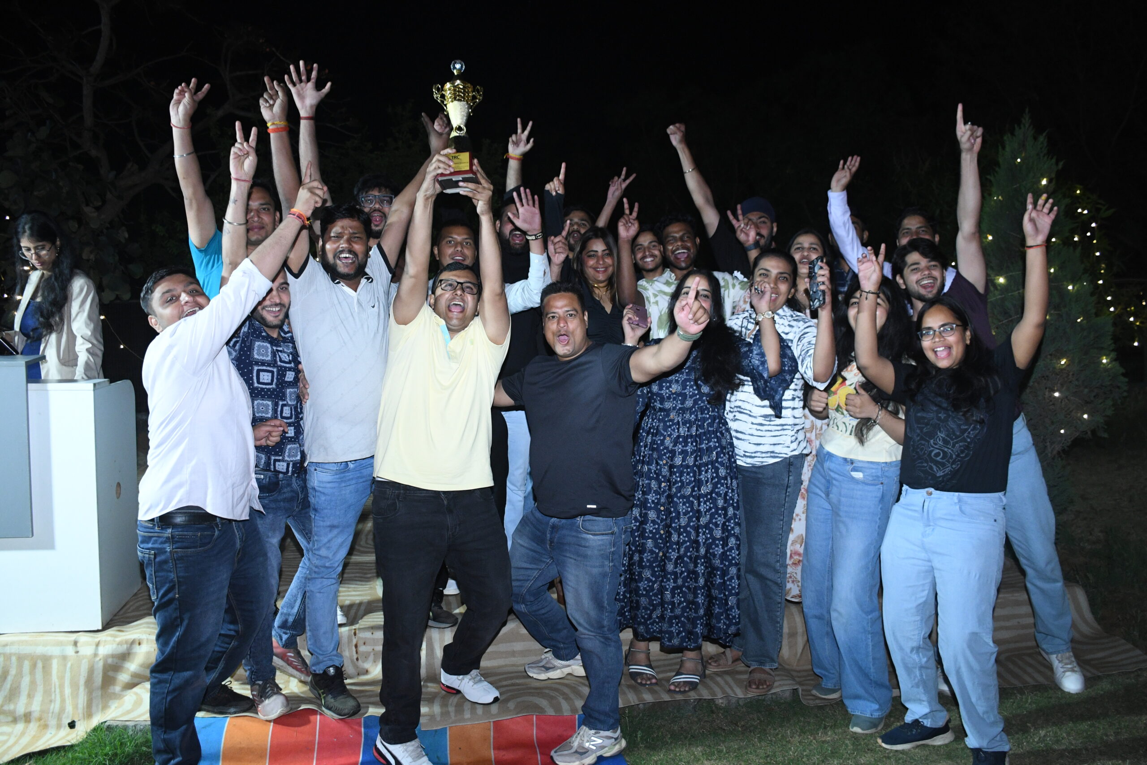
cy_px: 382
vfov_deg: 47.9
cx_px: 574
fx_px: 860
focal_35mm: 27
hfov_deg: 67.4
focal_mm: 18
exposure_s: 1/125
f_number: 3.5
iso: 2000
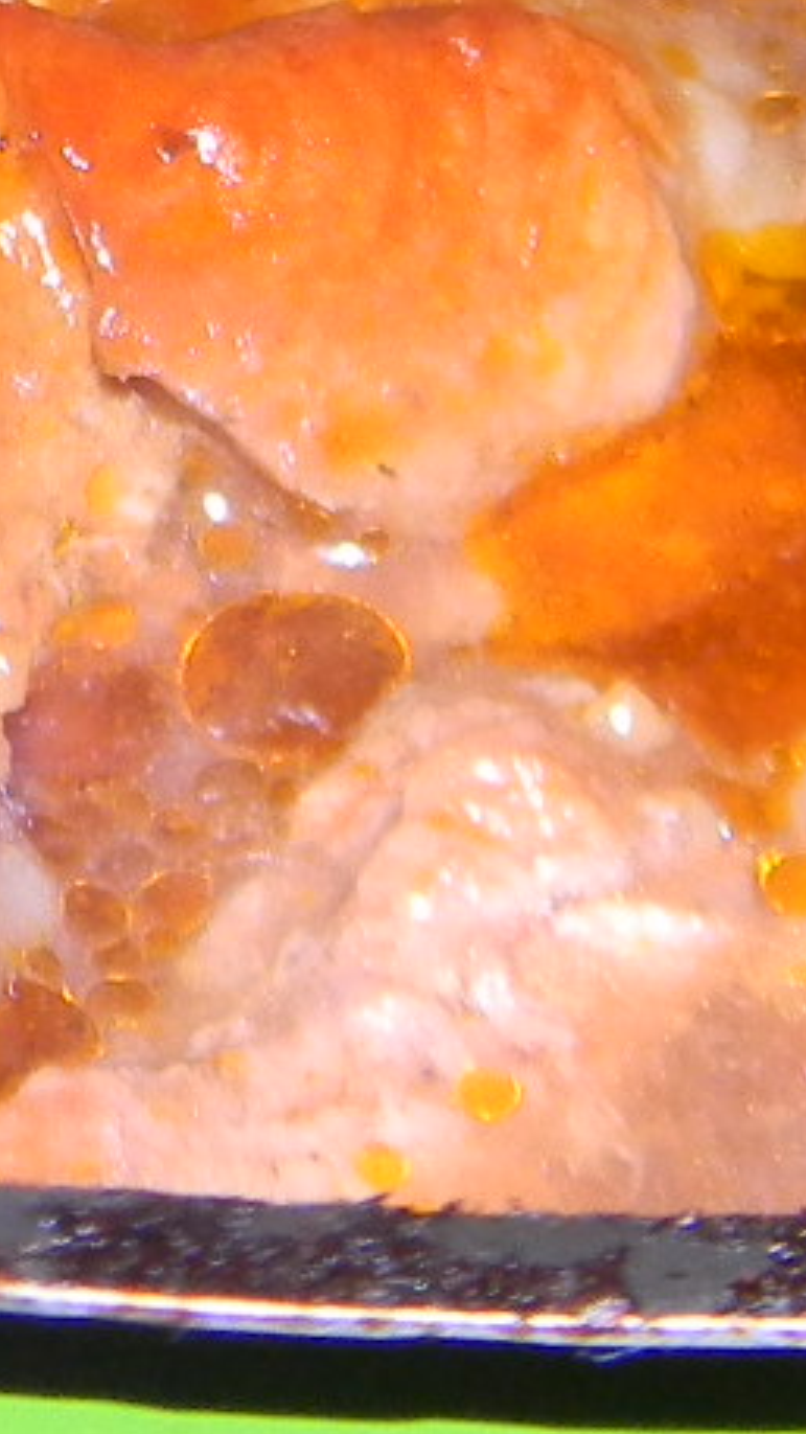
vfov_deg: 6.5
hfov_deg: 3.7
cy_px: -540
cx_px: 715
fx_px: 12426
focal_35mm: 327
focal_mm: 12.2
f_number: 4.3
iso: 200
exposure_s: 1/30
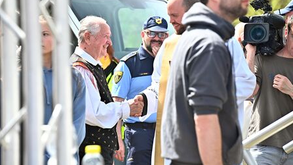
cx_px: 147
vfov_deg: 5.7
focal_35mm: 211
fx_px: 1639
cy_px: 70
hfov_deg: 10.2
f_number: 6.3
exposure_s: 1/2000
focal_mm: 200
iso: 1600
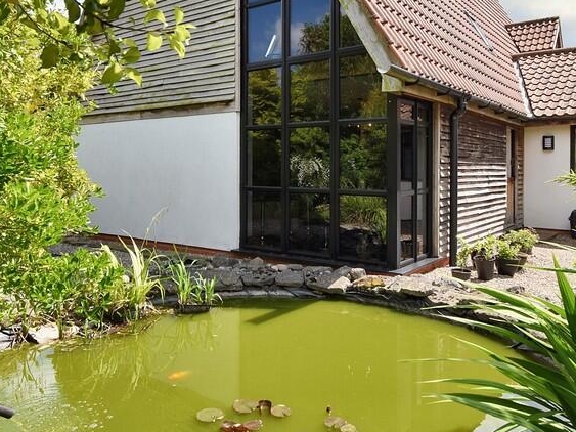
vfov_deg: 48.0
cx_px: 307
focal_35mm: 29
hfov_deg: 61.8
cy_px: 167
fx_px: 480
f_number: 8
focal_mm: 11
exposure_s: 1/250
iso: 100
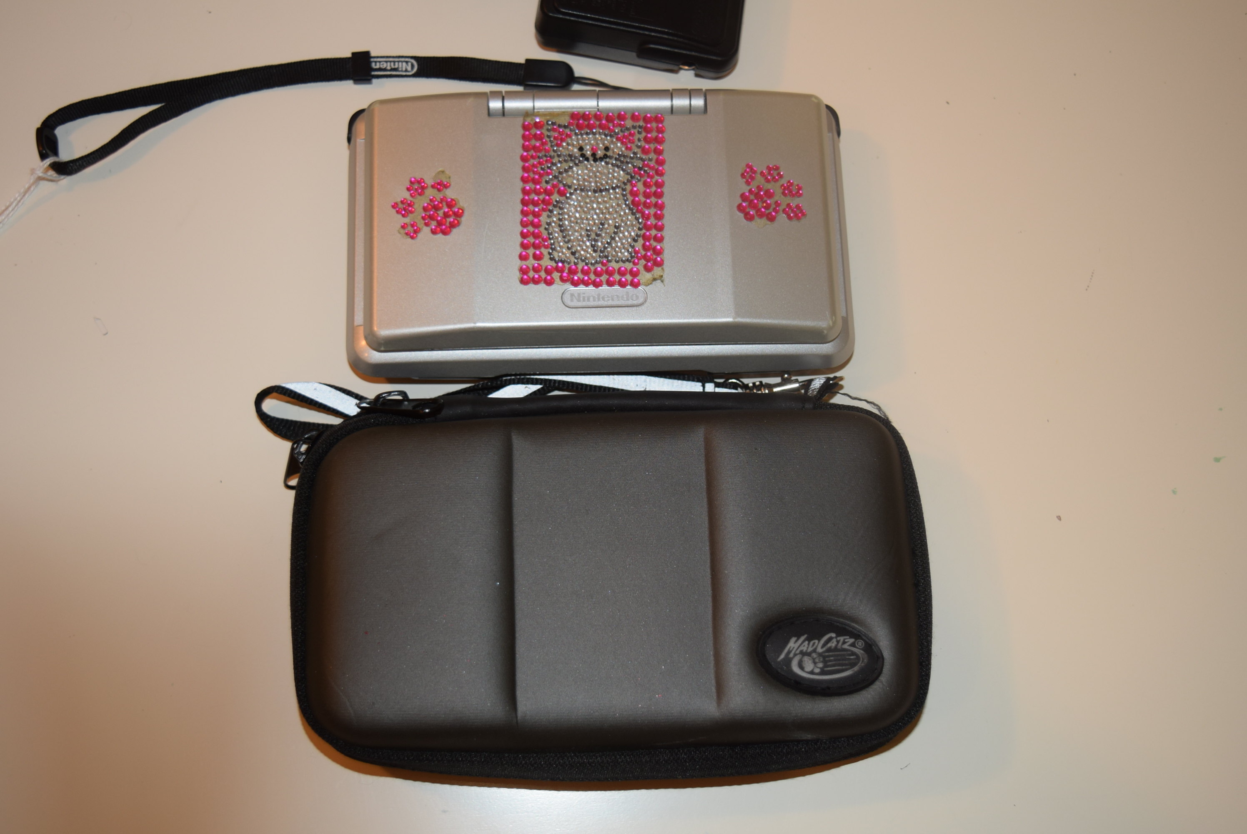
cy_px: 417
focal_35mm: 45
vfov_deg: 29.9
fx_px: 1560
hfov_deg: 43.6
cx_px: 624
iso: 280
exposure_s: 1/80
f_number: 4.2
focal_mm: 30
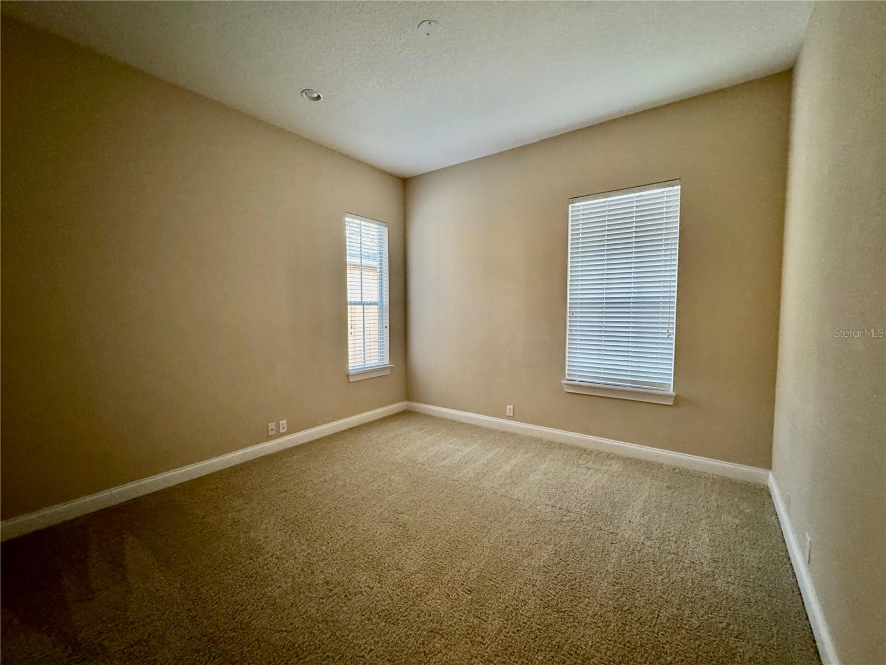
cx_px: 443
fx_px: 358
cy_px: 332
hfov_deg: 102.1
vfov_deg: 85.7
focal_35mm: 14
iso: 640
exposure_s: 1/60
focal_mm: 2.22
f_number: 2.2
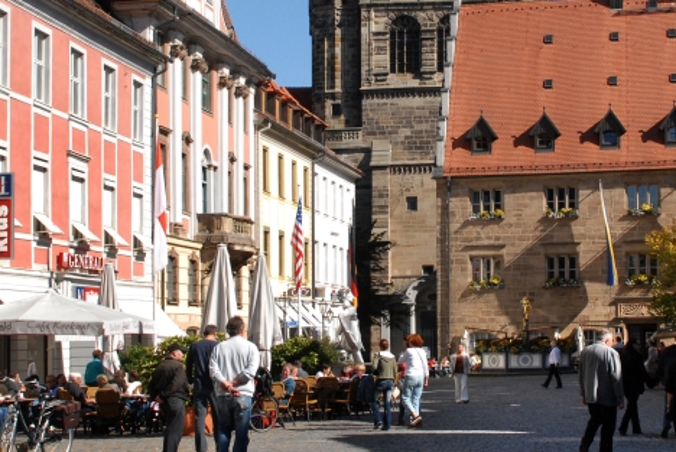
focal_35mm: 75
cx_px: 413
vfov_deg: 18.1
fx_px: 1410
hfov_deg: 26.9
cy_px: 95
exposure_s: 1/350
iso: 400
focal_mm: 26
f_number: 14
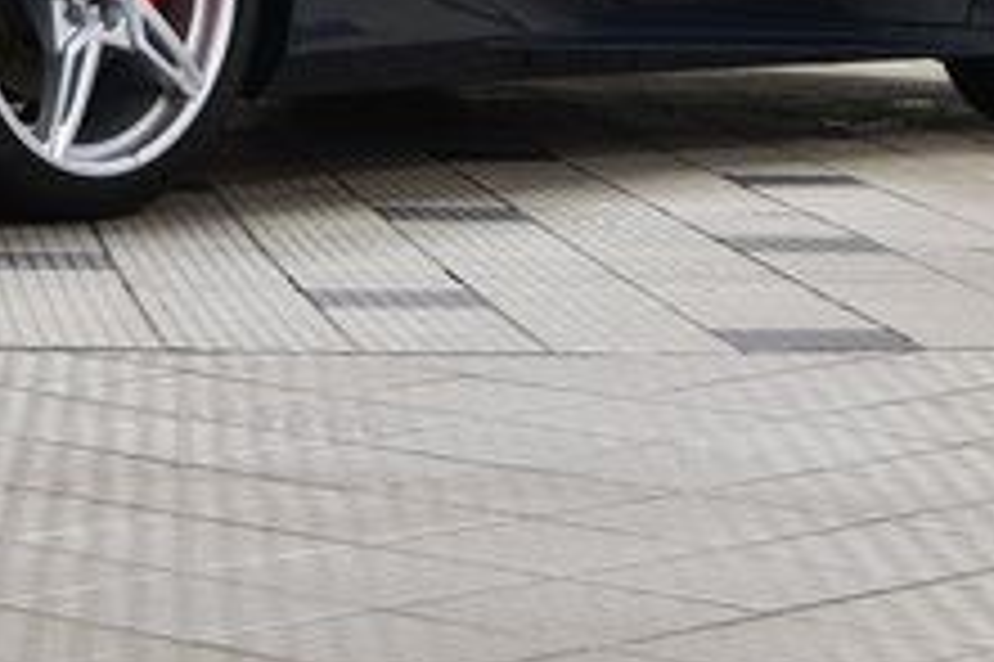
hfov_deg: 12.4
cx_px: 99
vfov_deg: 8.2
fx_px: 4552
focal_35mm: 165
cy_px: -223
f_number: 6.3
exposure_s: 1/15
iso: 450
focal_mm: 38
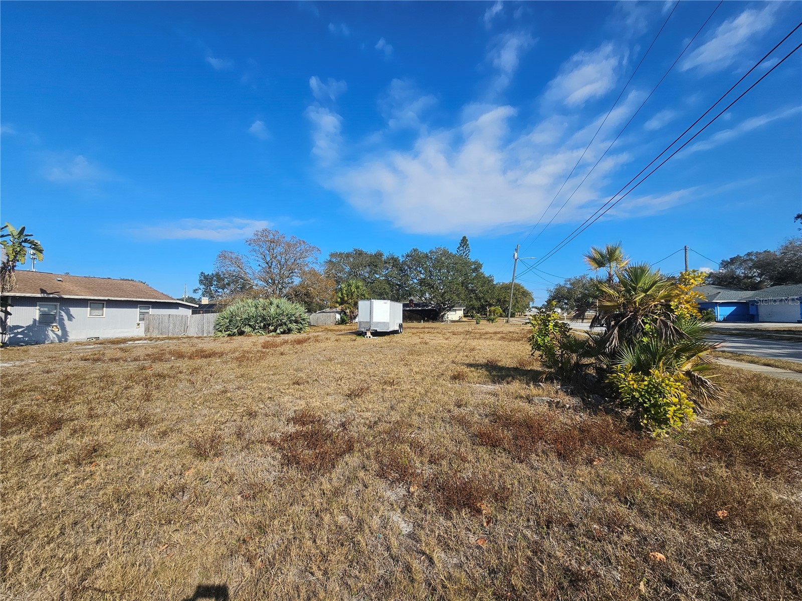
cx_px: 401
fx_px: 301
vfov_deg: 89.9
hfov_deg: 106.2
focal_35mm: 13
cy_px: 300
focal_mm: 2.2
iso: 50
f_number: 2.2
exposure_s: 1/2643
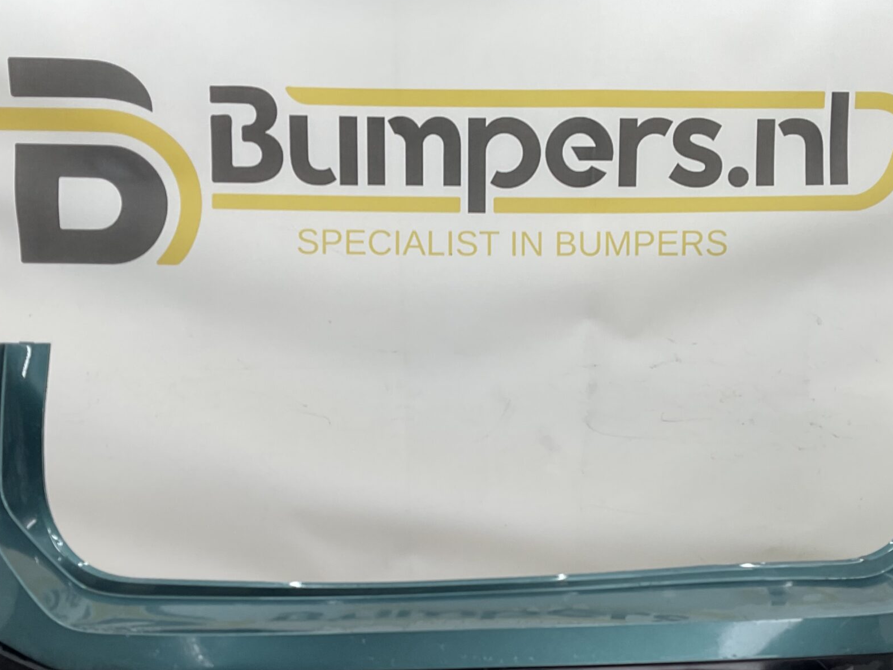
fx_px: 1212
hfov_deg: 40.4
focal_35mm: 47
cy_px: 525
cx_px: 481
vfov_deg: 30.2
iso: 25
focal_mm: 3
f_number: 1.8
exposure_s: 1/120
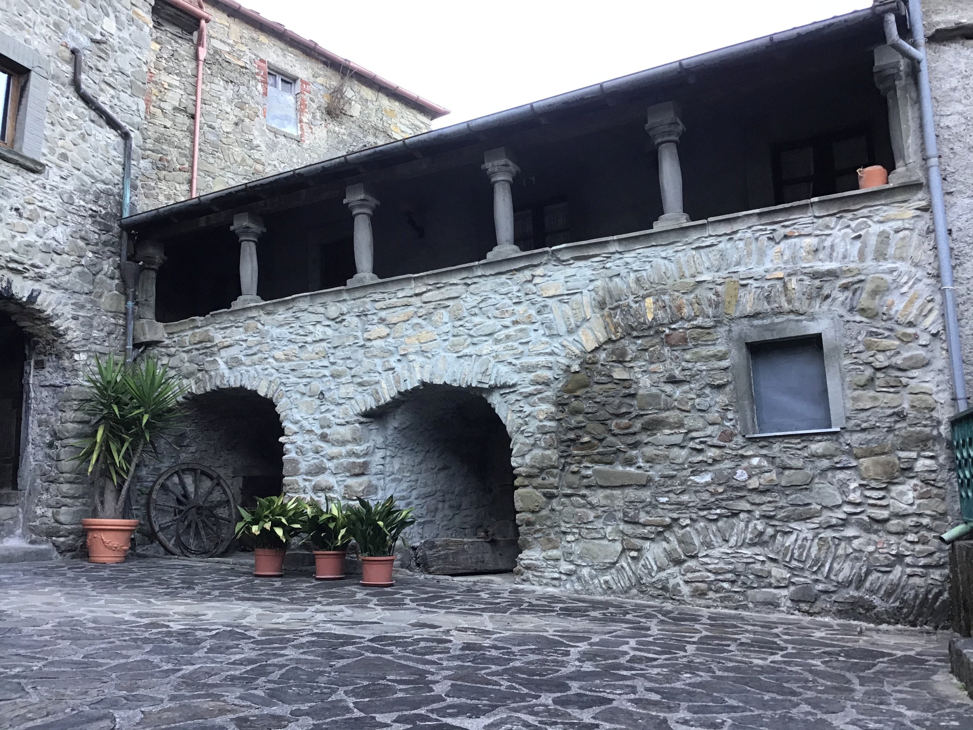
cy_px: 365
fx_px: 871
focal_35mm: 31
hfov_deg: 58.4
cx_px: 486
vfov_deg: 45.4
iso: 32
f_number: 2.4
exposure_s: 1/33
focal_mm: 3.3
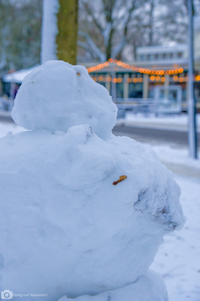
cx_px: 100
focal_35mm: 87
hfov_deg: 15.7
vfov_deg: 23.4
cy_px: 150
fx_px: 725
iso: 800
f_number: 4.5
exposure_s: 1/500
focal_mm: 58
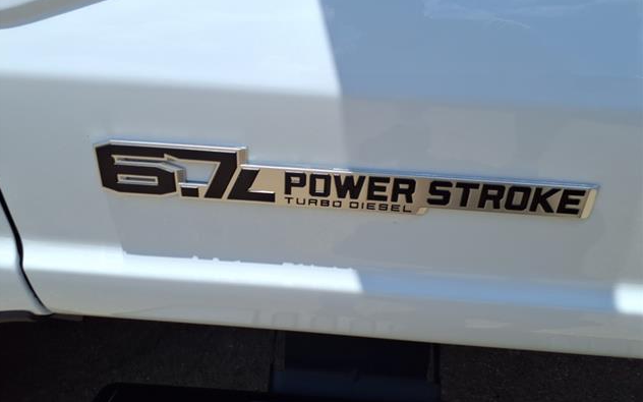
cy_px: 192
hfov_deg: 64.6
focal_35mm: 29
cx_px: 318
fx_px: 508
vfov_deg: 43.1
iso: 40
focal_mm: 3.58
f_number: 1.9
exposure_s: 1/3333
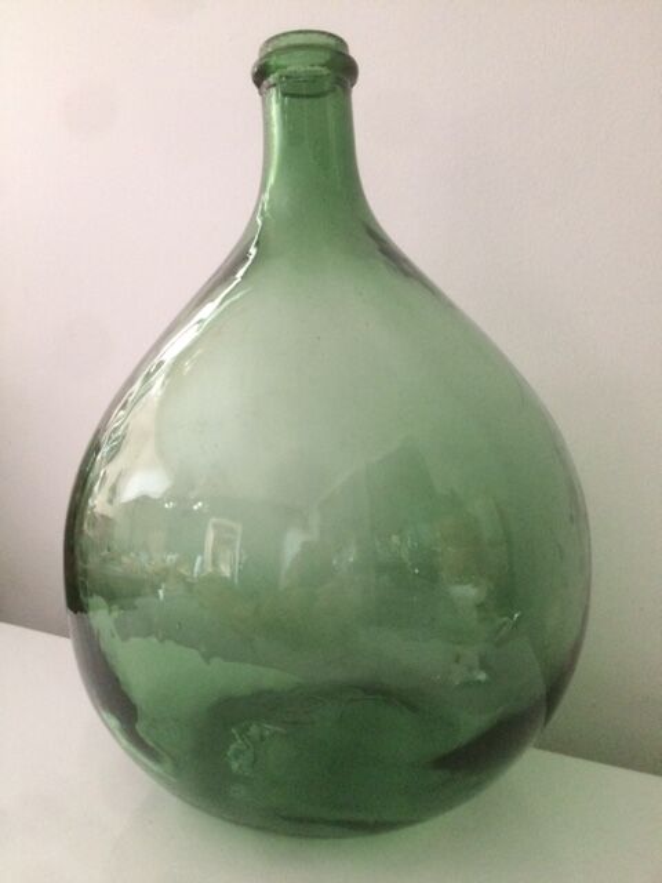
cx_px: 331
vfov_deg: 61.7
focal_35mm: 29
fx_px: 739
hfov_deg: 48.2
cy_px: 442
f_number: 2.2
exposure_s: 1/17
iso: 400
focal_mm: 4.15
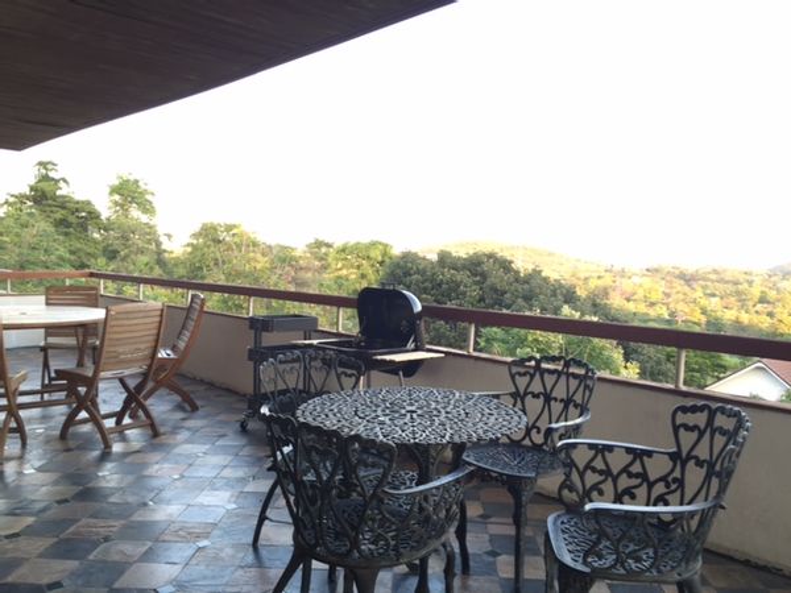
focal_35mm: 29
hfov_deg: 61.7
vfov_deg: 48.2
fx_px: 663
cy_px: 296
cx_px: 396
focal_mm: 4.15
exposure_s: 1/40
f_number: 2.2
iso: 32
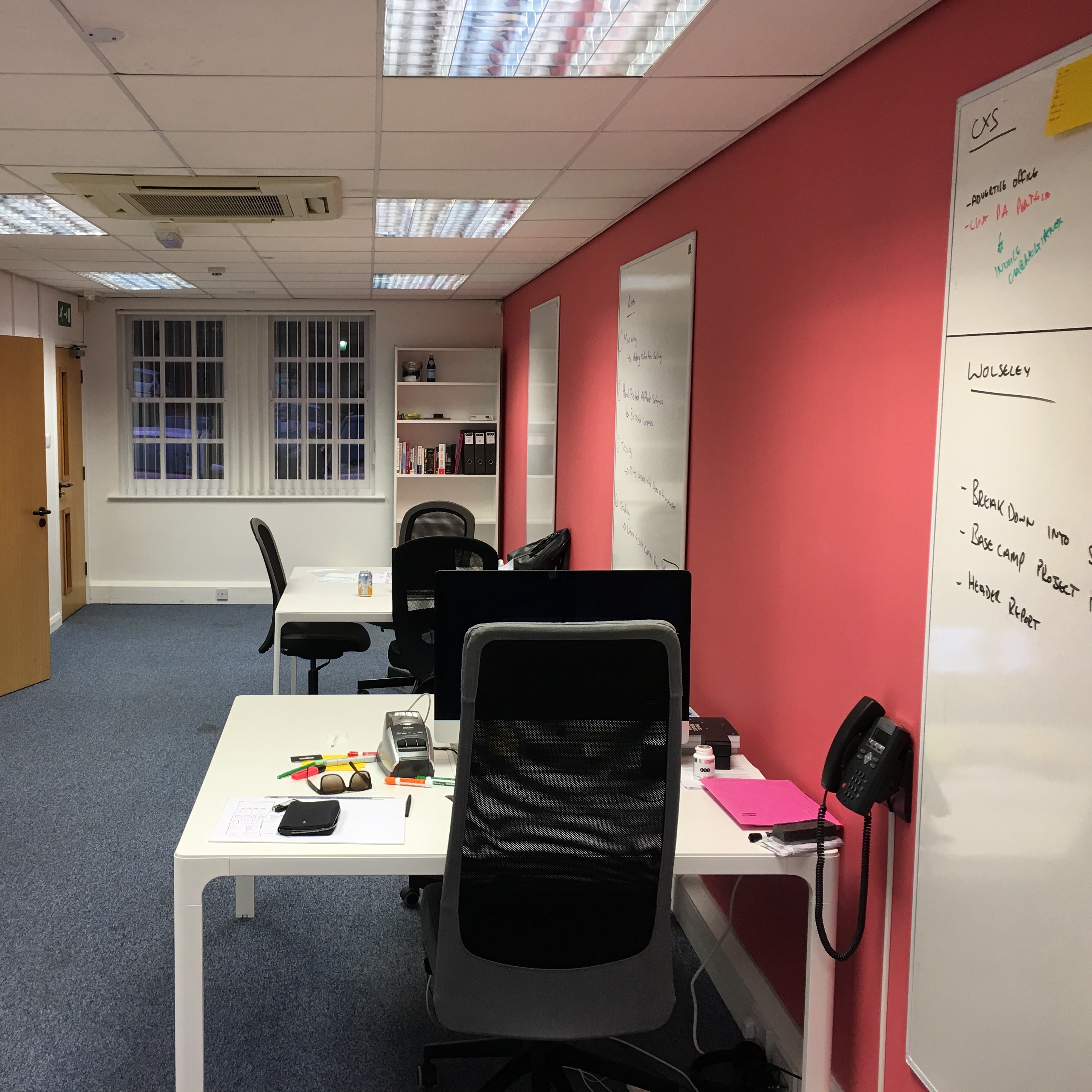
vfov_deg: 47.2
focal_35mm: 35
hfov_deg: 46.7
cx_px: 390
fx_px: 1249
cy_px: 534
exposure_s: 1/33
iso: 32
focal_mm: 4.15
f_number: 2.2
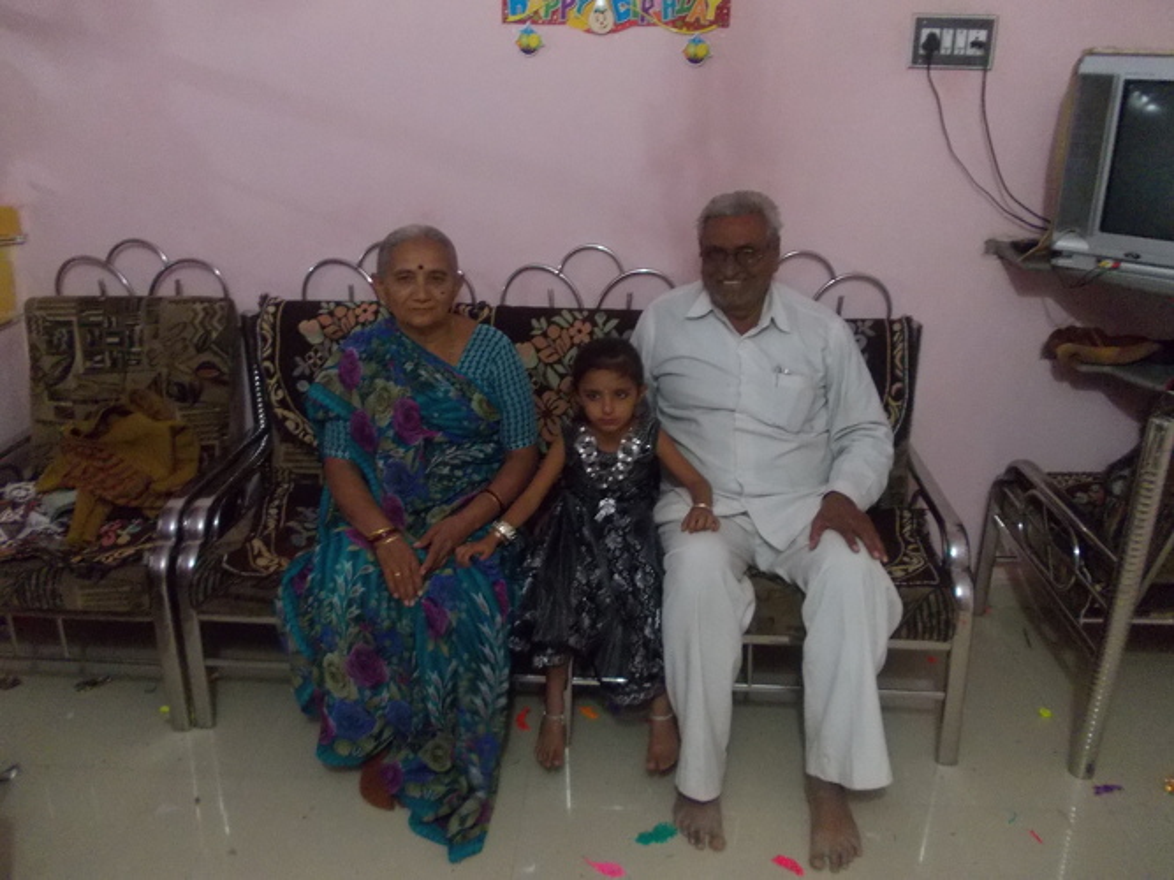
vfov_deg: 49.7
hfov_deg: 63.5
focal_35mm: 28
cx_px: 587
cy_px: 440
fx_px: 949
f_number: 2.7
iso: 400
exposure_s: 1/13
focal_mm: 4
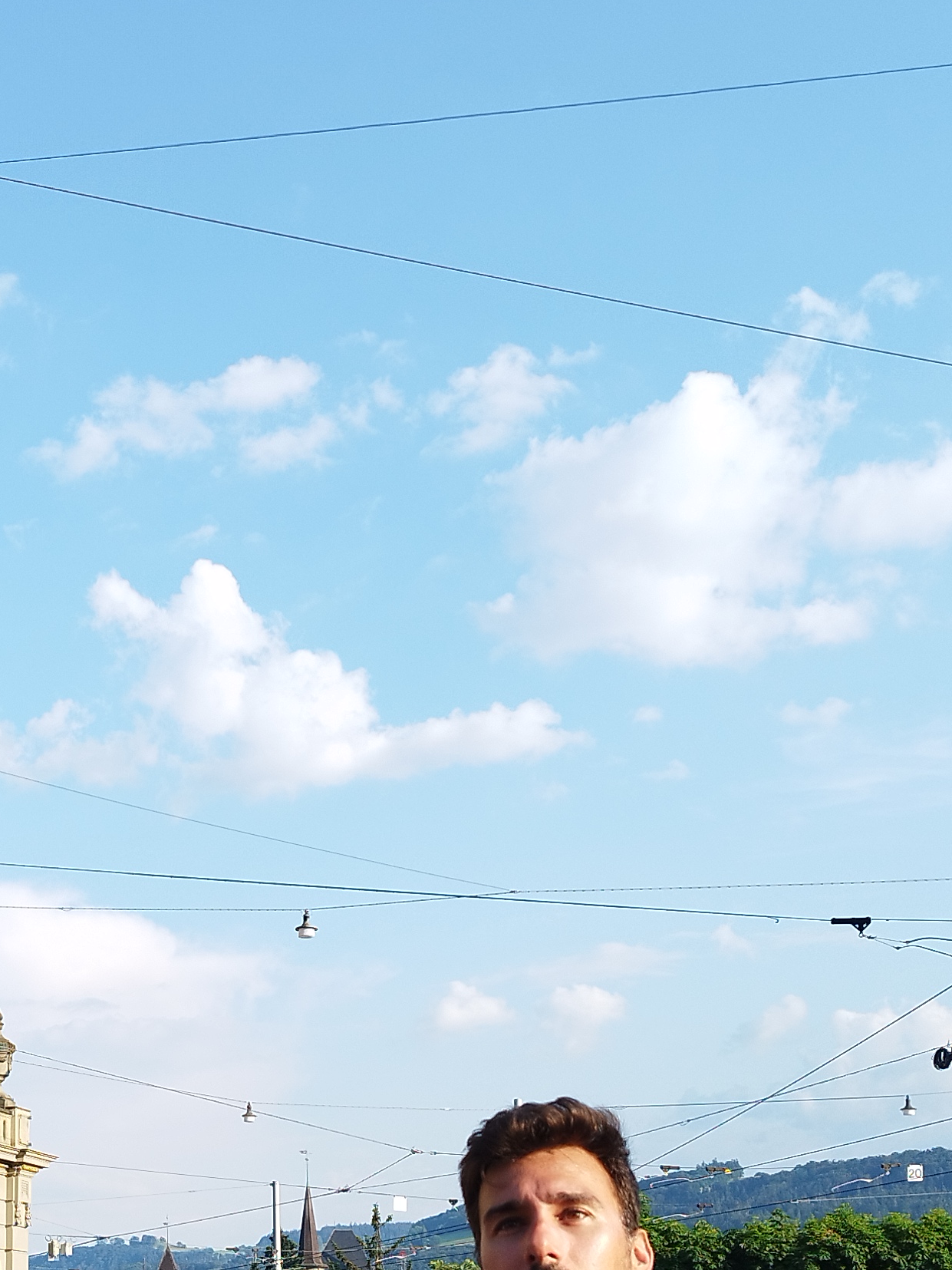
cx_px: 41
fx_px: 2127
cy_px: 1046
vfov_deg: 32.2
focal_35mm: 58
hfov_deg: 24.3
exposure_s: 1/360
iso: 50
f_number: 1.89
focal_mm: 5.89
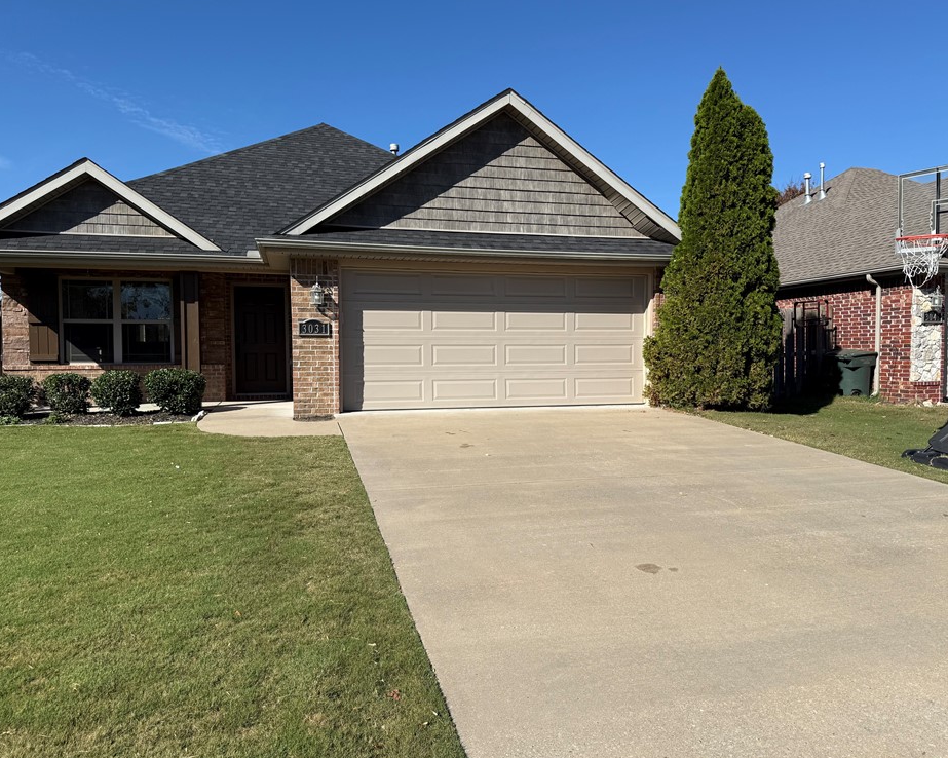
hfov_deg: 66.0
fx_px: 729
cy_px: 378
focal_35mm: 26
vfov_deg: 54.9
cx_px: 489
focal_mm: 6.76
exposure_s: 1/5319
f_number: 1.78
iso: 80
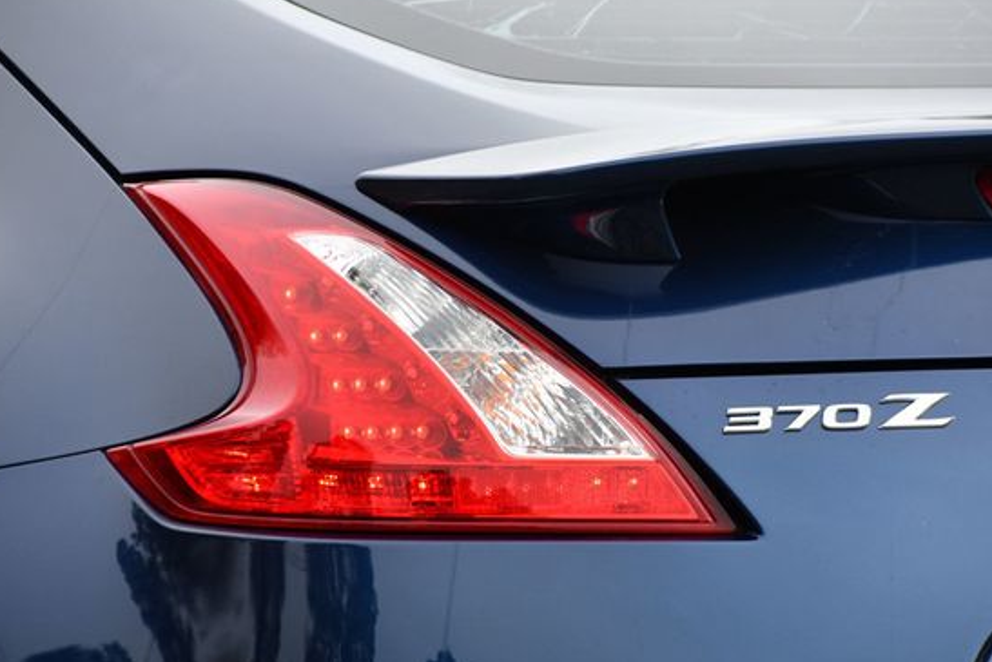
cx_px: 528
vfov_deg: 5.2
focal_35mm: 263
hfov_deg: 7.8
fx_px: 7249
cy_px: 334
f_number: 5.6
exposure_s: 1/500
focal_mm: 150
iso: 400
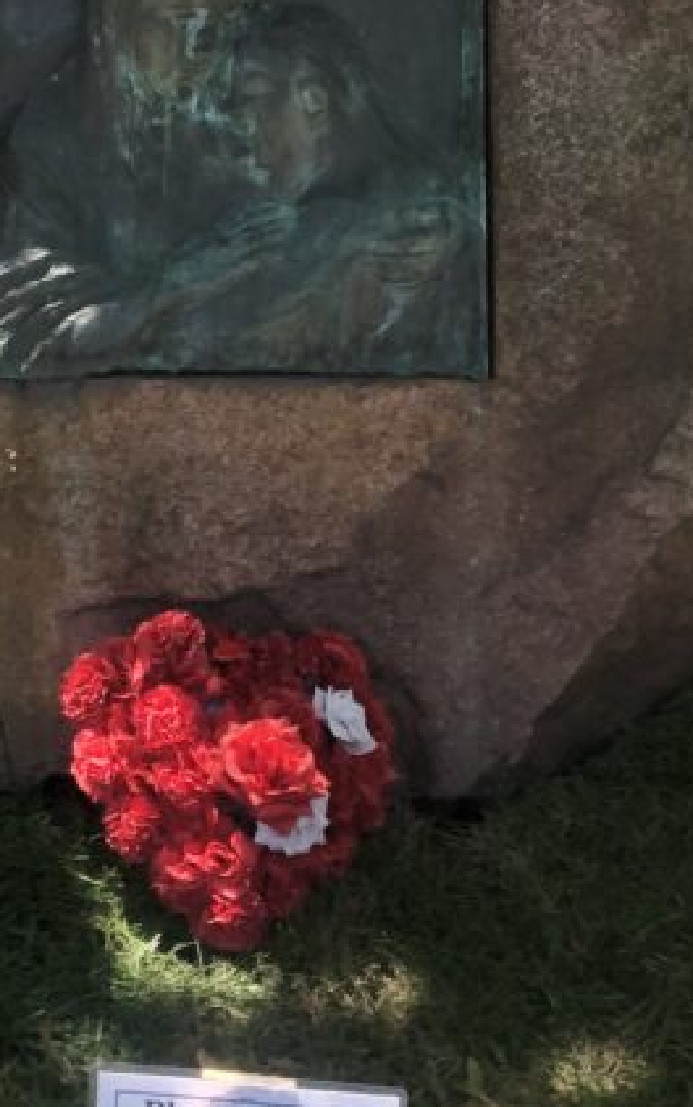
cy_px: 155
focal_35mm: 72
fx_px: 2174
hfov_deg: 17.9
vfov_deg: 27.7
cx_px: 121
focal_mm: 3.99
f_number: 1.8
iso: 25
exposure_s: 1/120
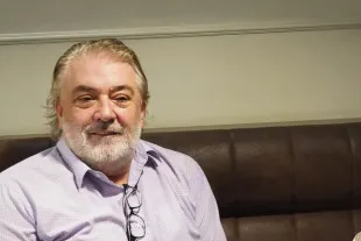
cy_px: 228
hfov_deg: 19.8
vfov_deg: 13.2
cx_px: 191
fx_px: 1033
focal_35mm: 103
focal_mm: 42
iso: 5000
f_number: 4
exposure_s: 1/125
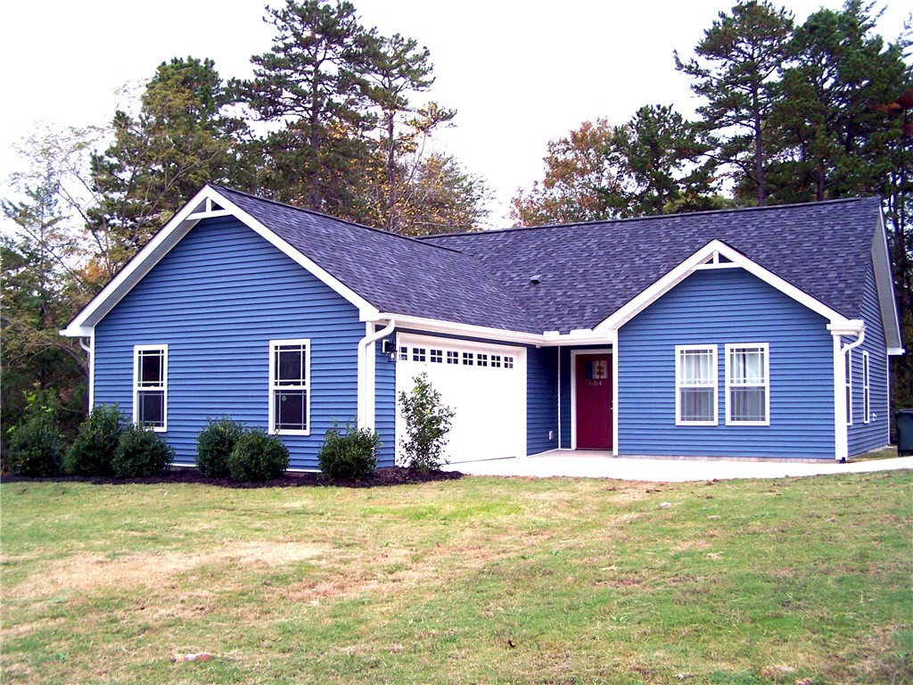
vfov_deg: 37.7
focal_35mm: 38
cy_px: 342
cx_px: 456
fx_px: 1002
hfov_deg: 49.0
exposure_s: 1/20
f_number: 2.8
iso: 140
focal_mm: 6.3
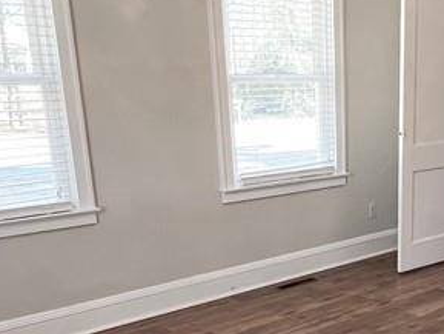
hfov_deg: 39.4
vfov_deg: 30.9
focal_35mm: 46
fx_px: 590
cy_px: 260
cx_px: 364
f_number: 1.8
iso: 125
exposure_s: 1/60
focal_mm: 1.57
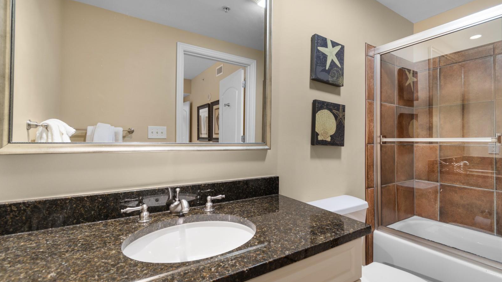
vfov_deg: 67.1
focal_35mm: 16
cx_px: 254
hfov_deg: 99.4
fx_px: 213
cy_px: 139
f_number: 4.5
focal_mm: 10
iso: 100
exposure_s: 1/3
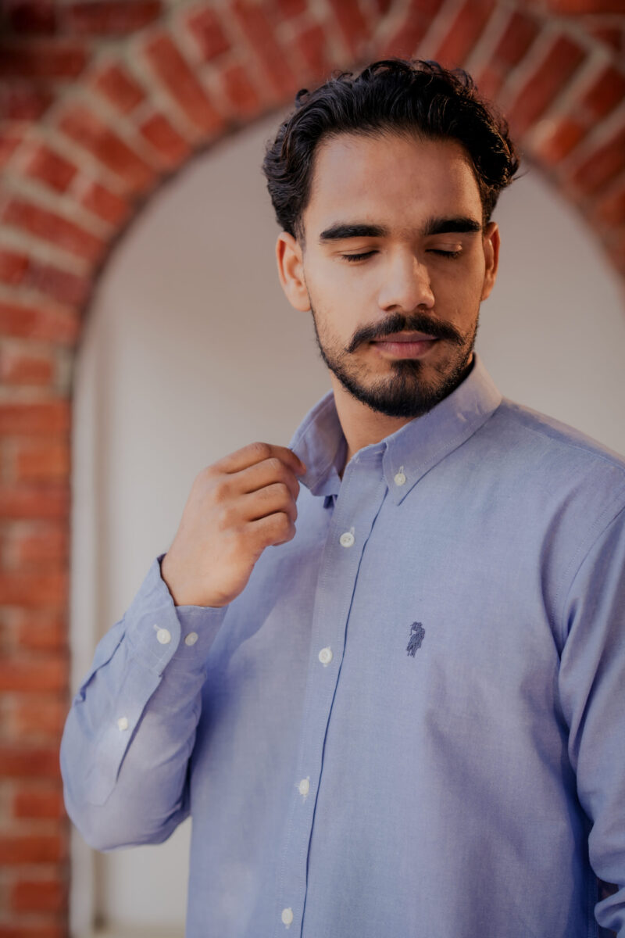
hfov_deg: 16.1
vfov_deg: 23.9
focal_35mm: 85
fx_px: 2213
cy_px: 469
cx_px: 312
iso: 125
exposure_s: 1/400
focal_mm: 85
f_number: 2.8
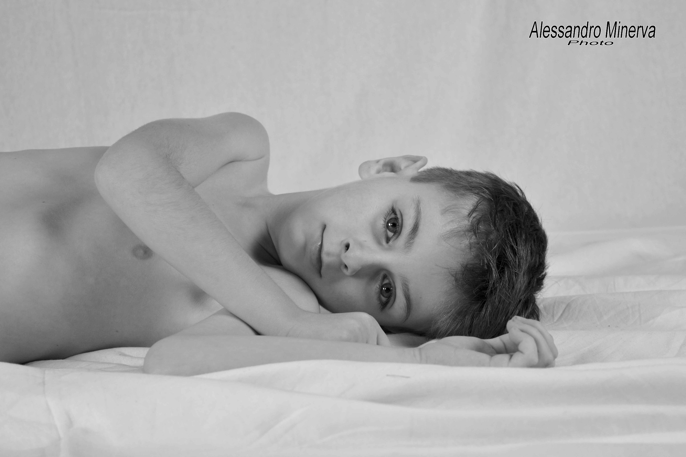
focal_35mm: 82
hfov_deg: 24.6
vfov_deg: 16.6
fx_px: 1572
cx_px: 343
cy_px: 228
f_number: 5.6
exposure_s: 1/60
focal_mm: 55
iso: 400
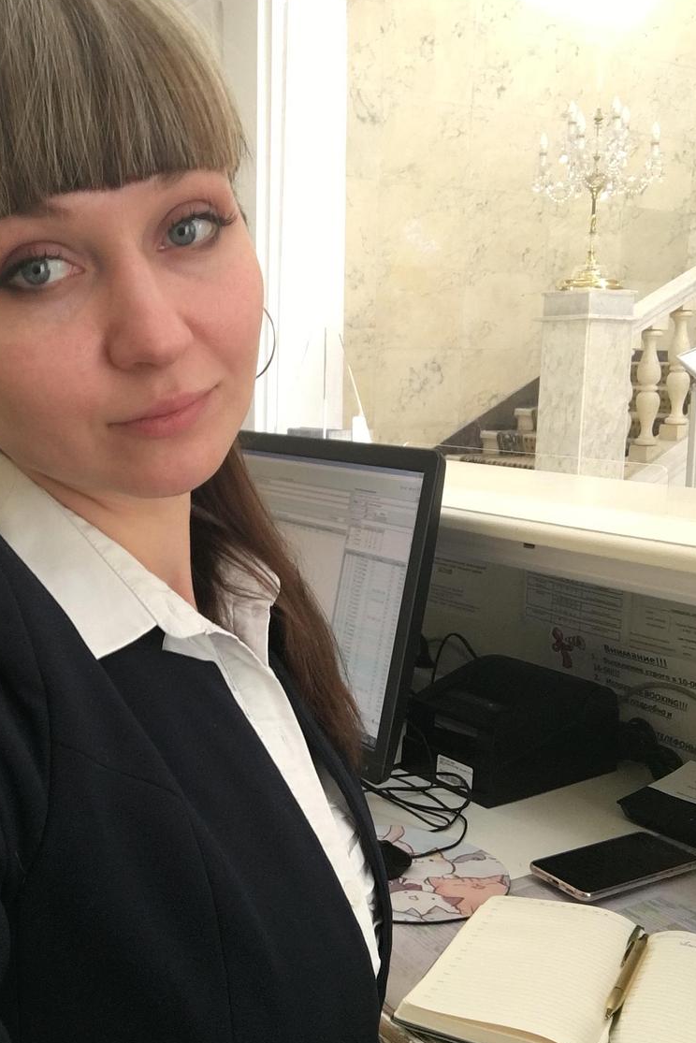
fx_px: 1072
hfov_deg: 35.7
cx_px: 256
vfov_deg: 51.8
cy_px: 556
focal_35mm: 37
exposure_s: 1/17
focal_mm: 2.65
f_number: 2.2
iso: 40
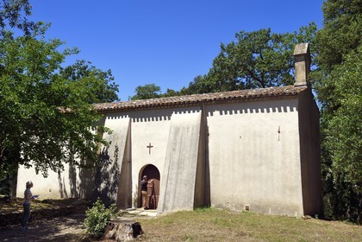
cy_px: 121
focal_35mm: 34
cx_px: 181
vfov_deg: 38.9
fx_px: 342
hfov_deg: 55.8
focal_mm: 34
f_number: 14
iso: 200
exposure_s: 1/250
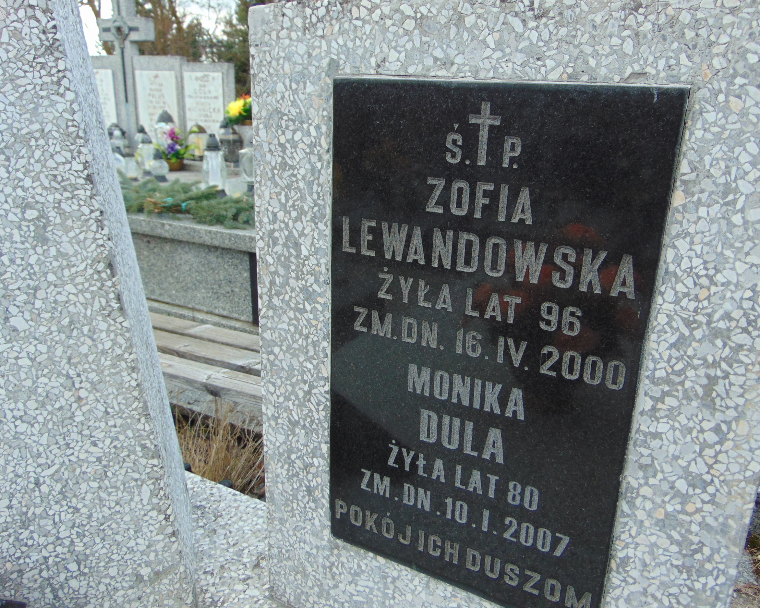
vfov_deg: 53.2
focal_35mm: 27
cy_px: 306
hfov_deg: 64.0
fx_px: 607
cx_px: 411
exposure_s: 1/250
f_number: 3
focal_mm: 4.5
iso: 80
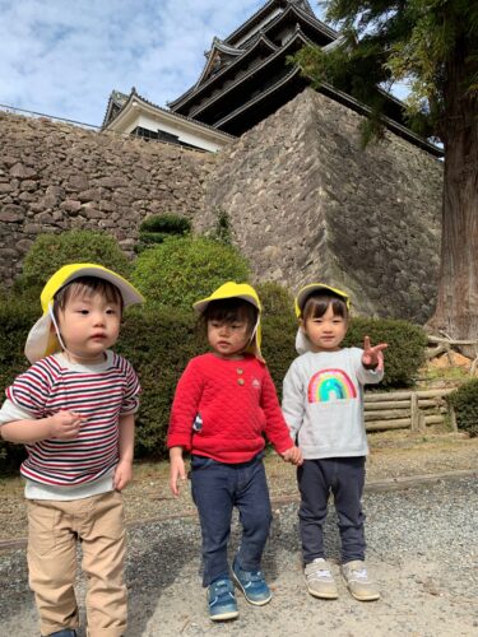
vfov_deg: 67.3
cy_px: 318
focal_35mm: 26
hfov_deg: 53.1
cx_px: 239
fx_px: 479
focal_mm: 4.25
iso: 25
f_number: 1.8
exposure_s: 1/1136
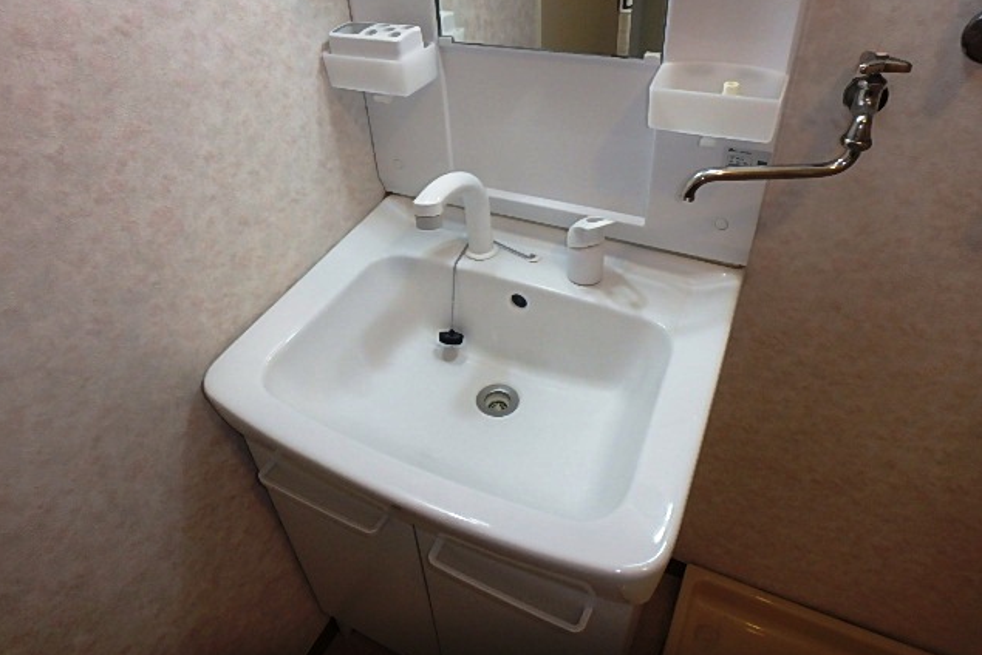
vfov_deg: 57.1
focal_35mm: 22
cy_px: 289
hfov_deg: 78.6
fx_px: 600
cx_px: 489
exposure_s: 1/30
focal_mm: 3.7
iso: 200
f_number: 3.5
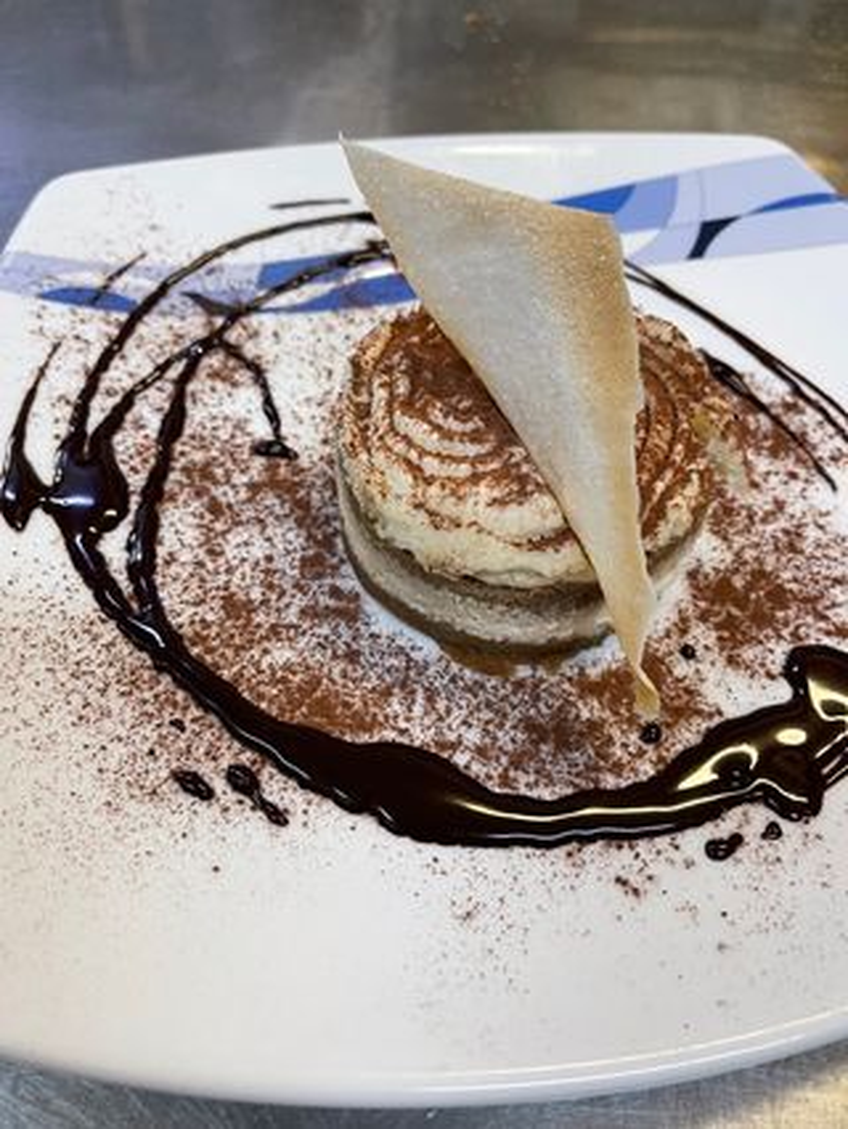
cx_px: 424
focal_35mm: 26
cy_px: 564
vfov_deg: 67.3
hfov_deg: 53.1
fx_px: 848
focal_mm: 5.1
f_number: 1.6
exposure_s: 1/50
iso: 80
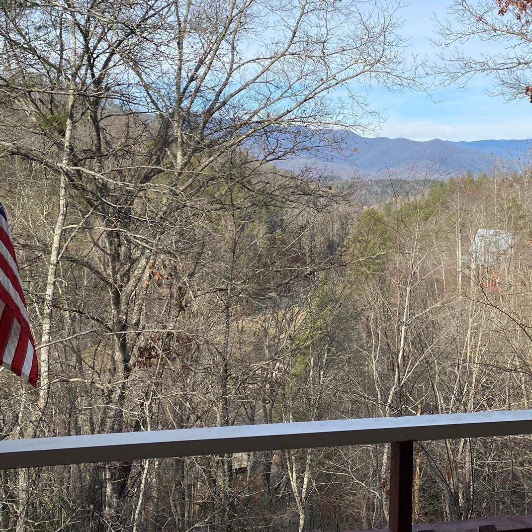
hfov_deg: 37.5
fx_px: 765
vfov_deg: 37.7
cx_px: 389
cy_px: 159
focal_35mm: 44
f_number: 1.8
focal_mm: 4.25
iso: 32
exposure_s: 1/3040
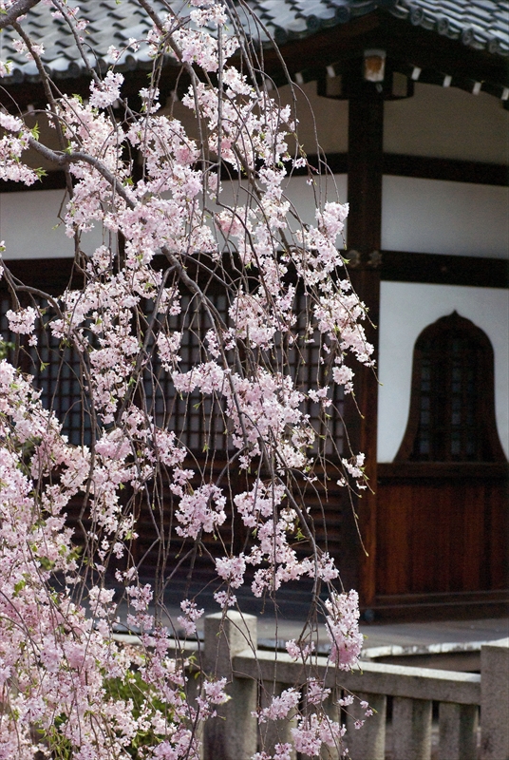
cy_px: 380
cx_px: 254
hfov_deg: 10.2
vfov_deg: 15.2
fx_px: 2853
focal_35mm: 135
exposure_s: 1/3000
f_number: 6.7
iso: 1600
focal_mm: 90
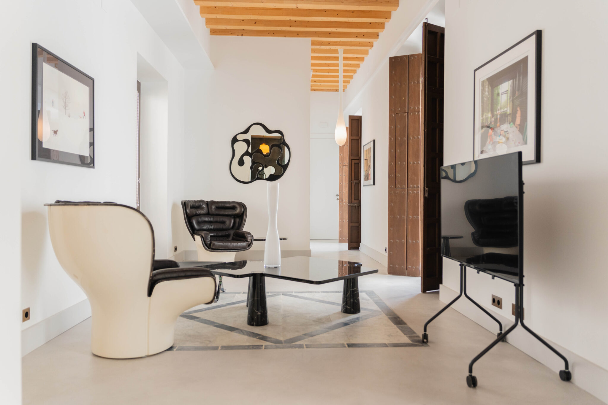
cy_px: 202
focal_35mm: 28
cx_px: 304
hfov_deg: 65.5
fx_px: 473
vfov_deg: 46.4
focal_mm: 28
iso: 1000
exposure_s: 1/160
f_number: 3.2
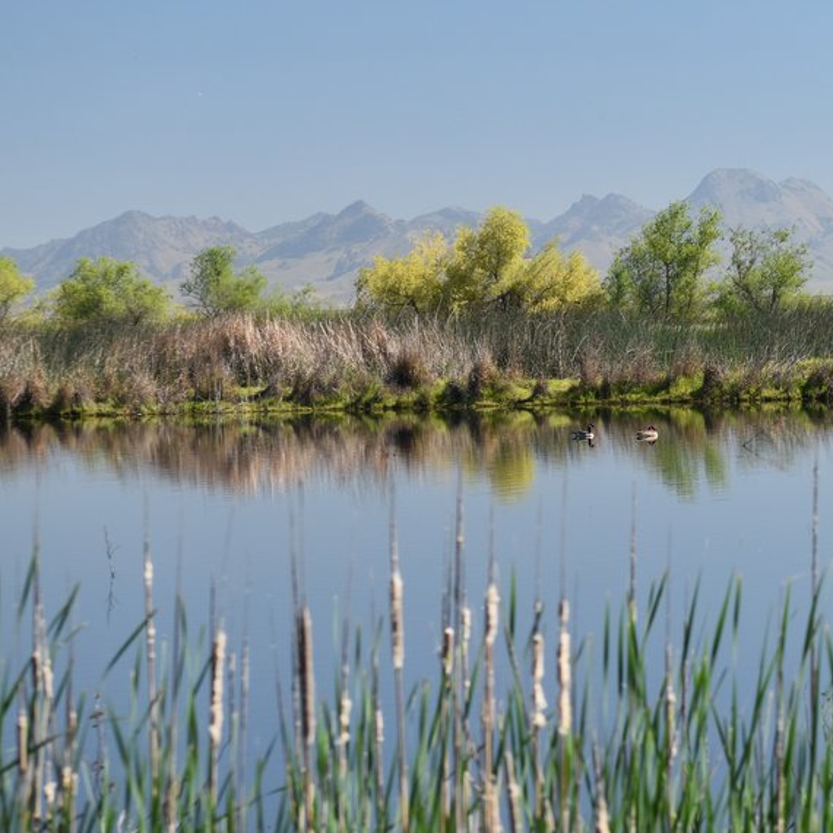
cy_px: 352
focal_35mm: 176
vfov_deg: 9.9
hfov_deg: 9.9
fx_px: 4792
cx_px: 729
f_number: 5.6
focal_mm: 70
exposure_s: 1/500
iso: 280
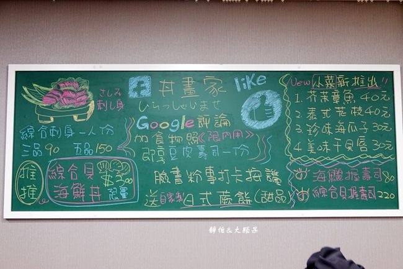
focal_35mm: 57
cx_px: 202
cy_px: 134
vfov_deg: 23.8
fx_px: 638
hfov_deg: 35.1
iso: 800
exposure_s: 1/20
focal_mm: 21.12
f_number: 4
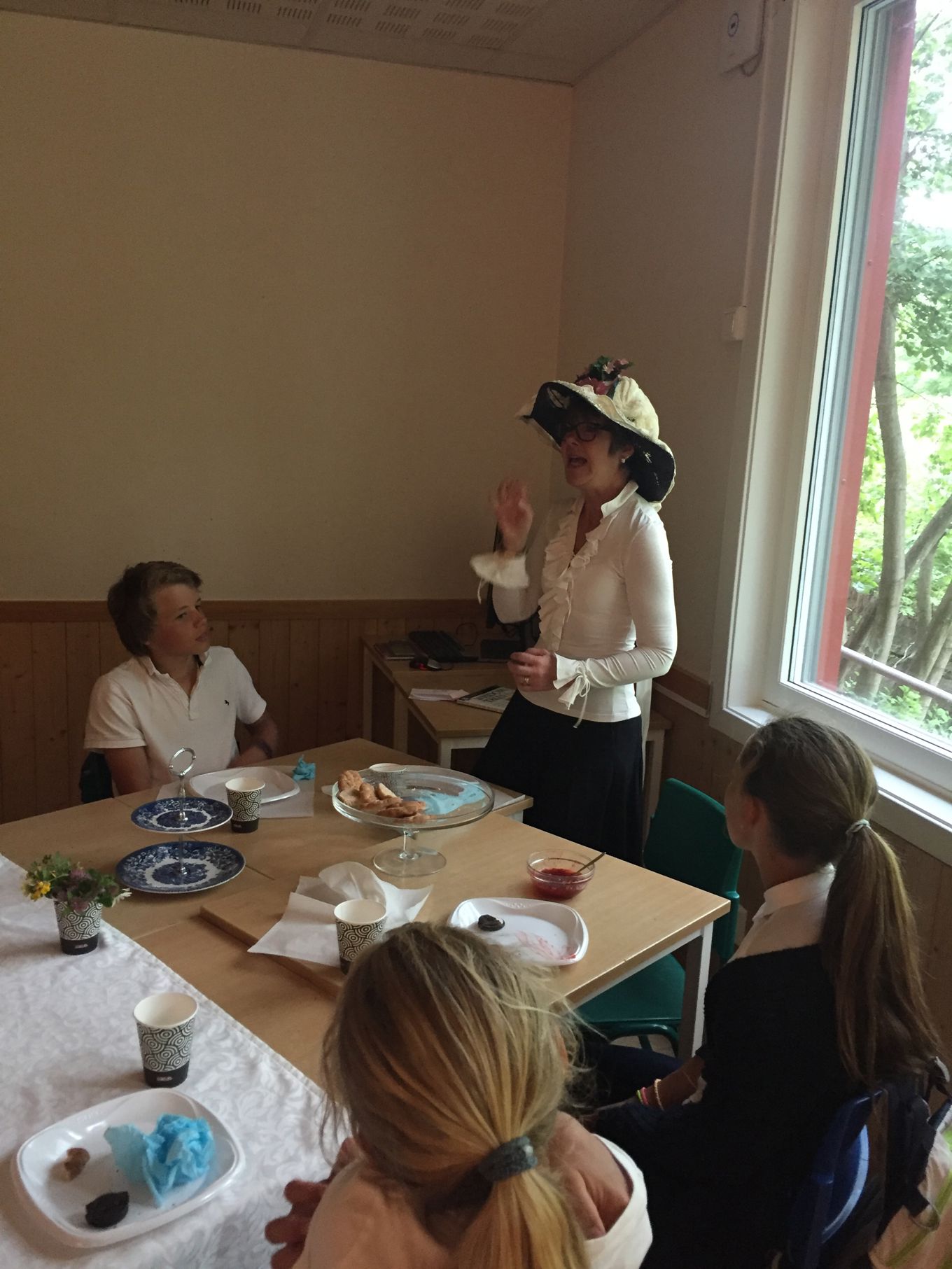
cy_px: 634
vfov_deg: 61.7
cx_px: 476
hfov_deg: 48.2
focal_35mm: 29
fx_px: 1063
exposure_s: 1/33
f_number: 2.2
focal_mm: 4.15
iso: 250
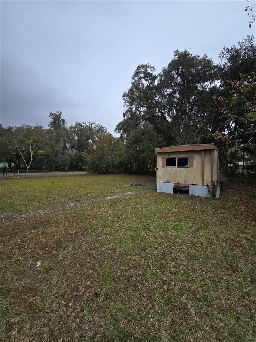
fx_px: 128
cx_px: 128
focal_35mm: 13
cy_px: 171
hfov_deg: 89.9
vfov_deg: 106.2
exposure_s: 1/752
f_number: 2.2
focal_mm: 2.2
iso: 50
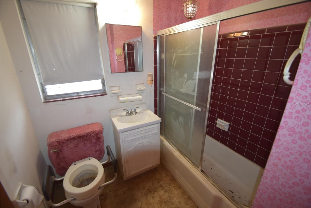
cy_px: 104
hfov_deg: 100.4
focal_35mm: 15
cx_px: 156
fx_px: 130
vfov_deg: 77.3
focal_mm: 10
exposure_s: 1/60
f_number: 3.5
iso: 640
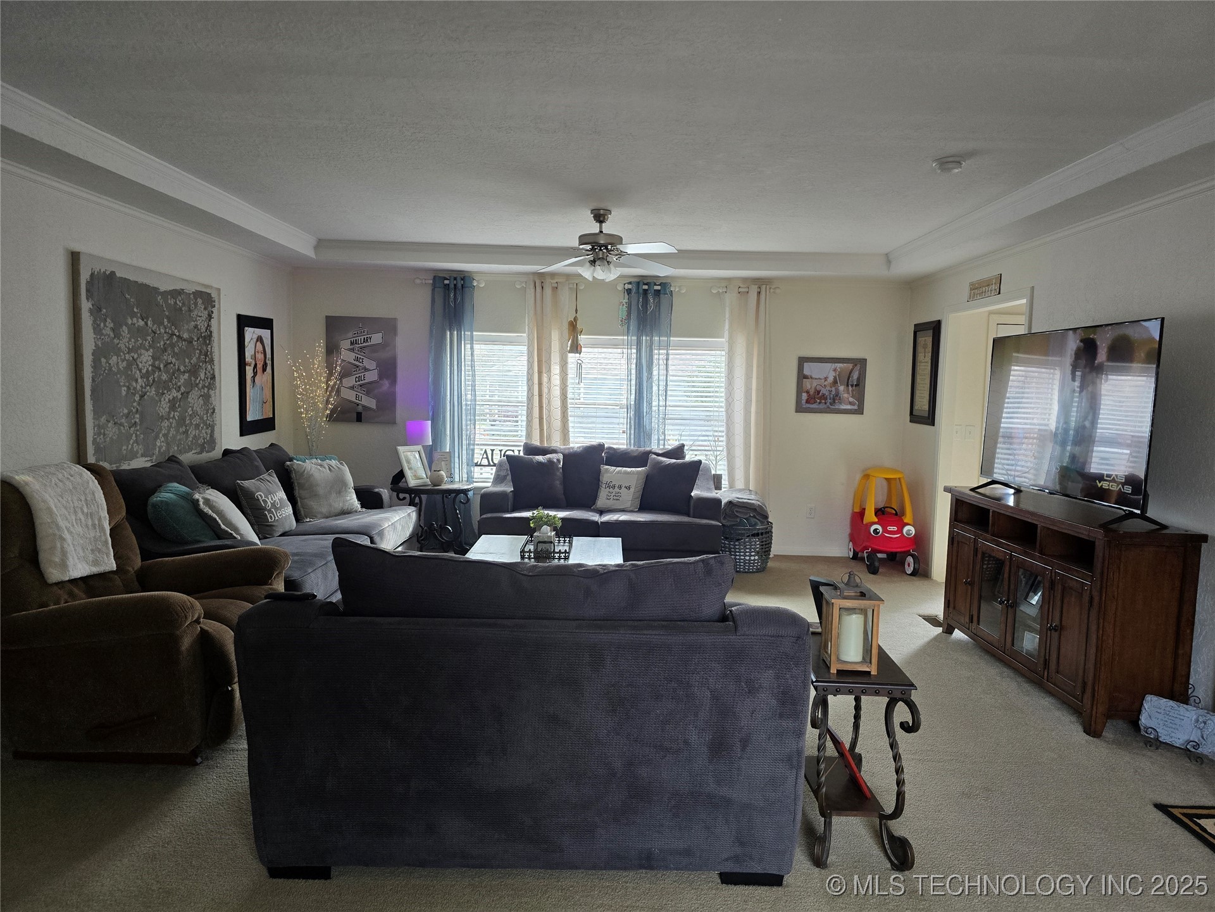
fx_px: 807
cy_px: 456
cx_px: 608
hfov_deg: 73.9
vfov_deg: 58.9
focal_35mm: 23
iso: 250
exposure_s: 1/120
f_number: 1.7
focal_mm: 6.3
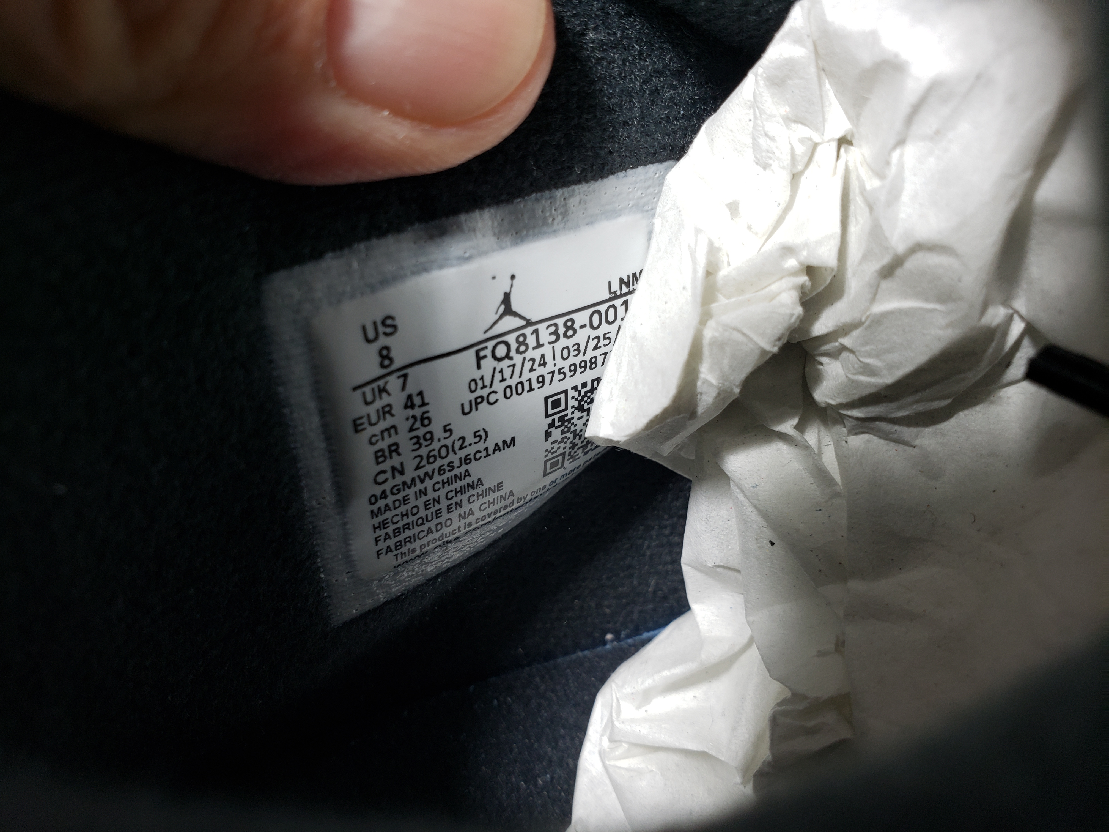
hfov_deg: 67.3
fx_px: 833
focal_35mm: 26
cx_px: 554
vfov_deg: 53.1
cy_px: 416
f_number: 2.4
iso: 100
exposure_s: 1/100
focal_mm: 4.3
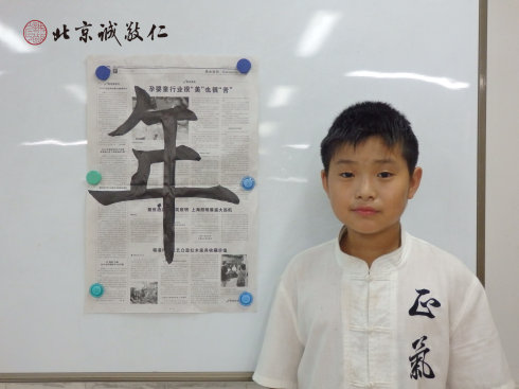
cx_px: 260
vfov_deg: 35.9
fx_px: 599
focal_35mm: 40
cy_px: 194
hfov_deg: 46.8
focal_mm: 7.3
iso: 640
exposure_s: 1/80
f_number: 3.7
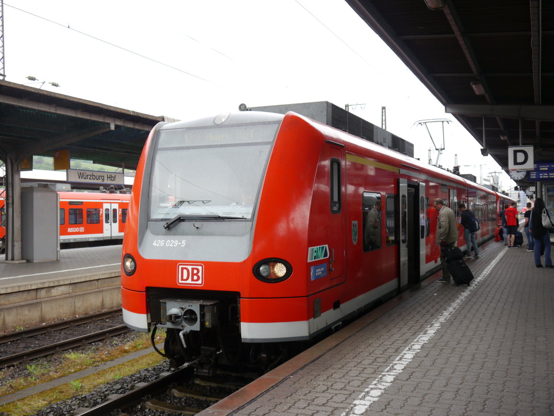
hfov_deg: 49.0
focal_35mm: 38
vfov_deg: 37.7
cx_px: 277
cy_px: 208
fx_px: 608
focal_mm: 19
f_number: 5
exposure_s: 1/125
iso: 160
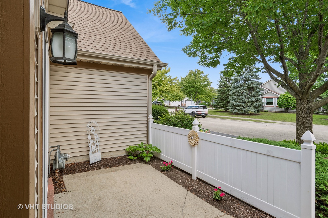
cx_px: 164
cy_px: 109
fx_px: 164
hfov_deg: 90.0
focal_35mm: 18
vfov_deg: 67.4
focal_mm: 12
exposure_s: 1/60
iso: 250
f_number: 8
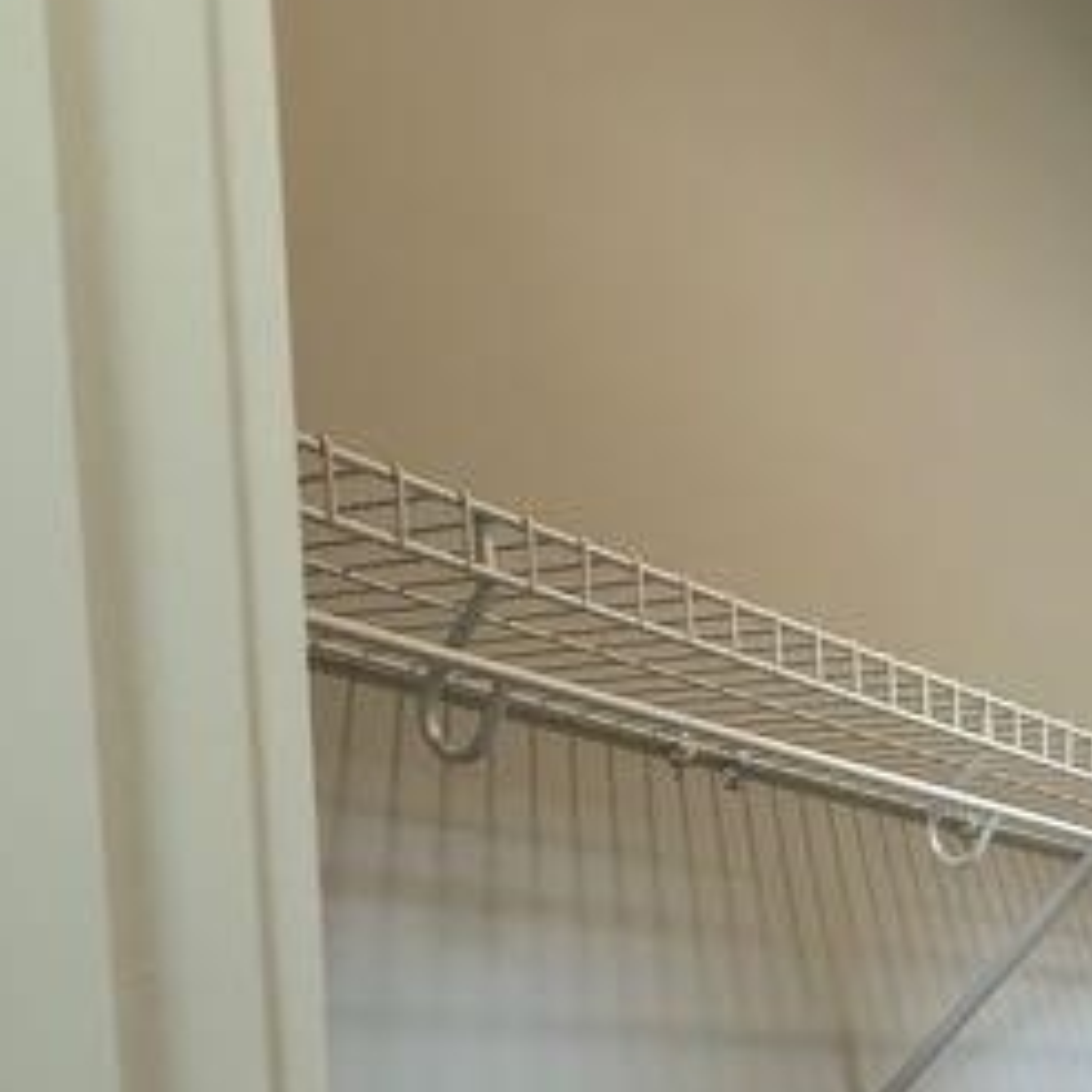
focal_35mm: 42
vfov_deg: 33.8
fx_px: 1499
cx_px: 1620
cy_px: 1250
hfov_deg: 27.8
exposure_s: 1/120
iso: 125
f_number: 2.2
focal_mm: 2.22
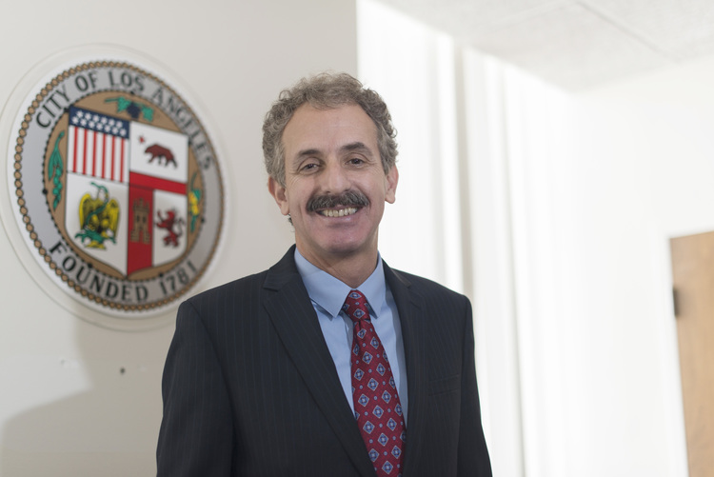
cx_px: 357
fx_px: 992
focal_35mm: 50
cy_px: 238
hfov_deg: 39.6
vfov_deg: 27.0
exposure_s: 1/160
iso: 400
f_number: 2
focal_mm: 50
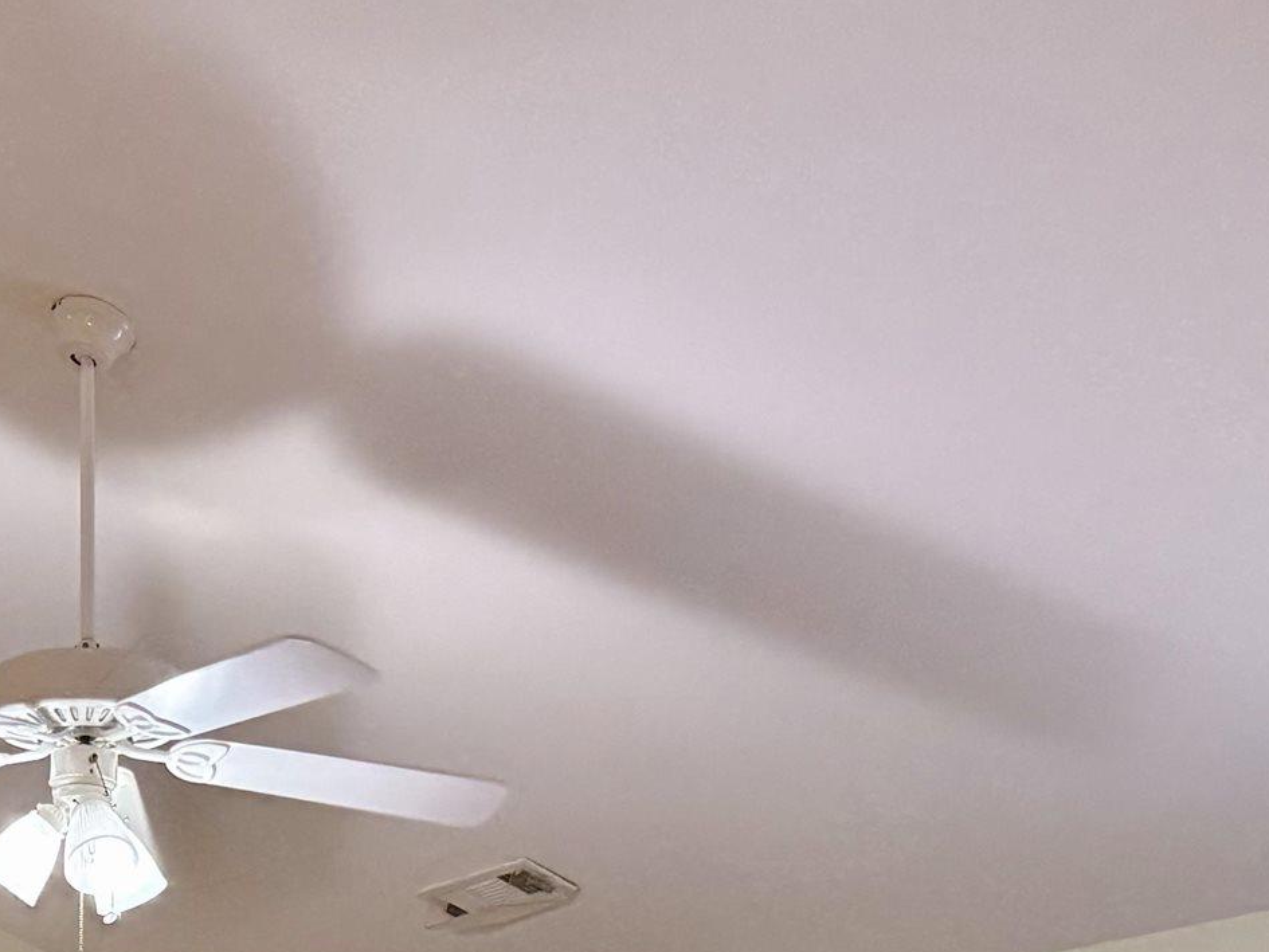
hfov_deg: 23.7
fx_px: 2860
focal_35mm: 78
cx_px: -55
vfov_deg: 17.1
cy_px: 1434
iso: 400
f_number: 1.78
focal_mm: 6.76
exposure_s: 1/120
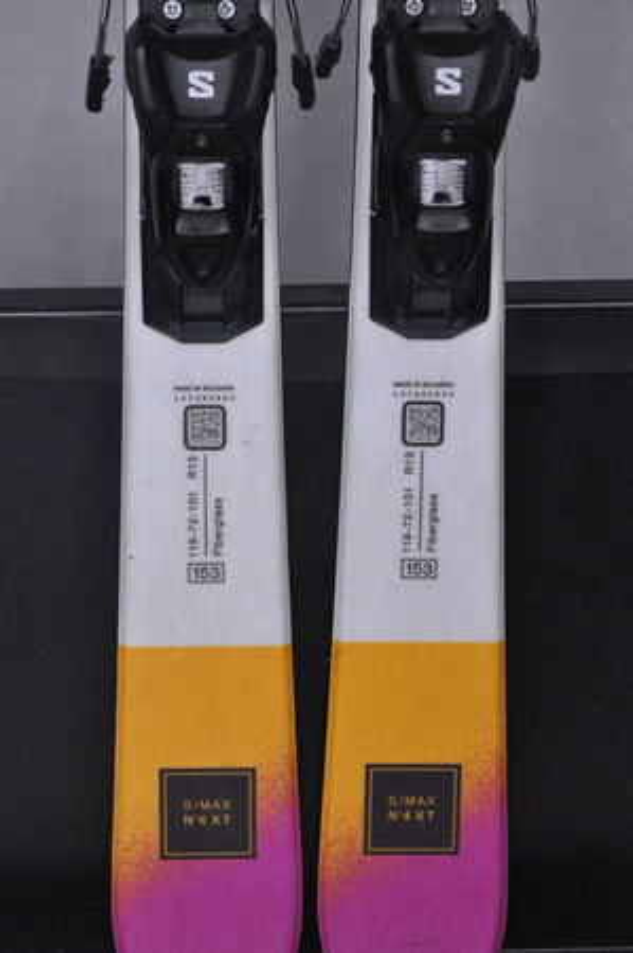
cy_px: 476
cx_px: 316
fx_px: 3370
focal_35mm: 128
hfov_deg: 10.7
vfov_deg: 16.1
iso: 3200
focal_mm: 85
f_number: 9.5
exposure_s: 1/125
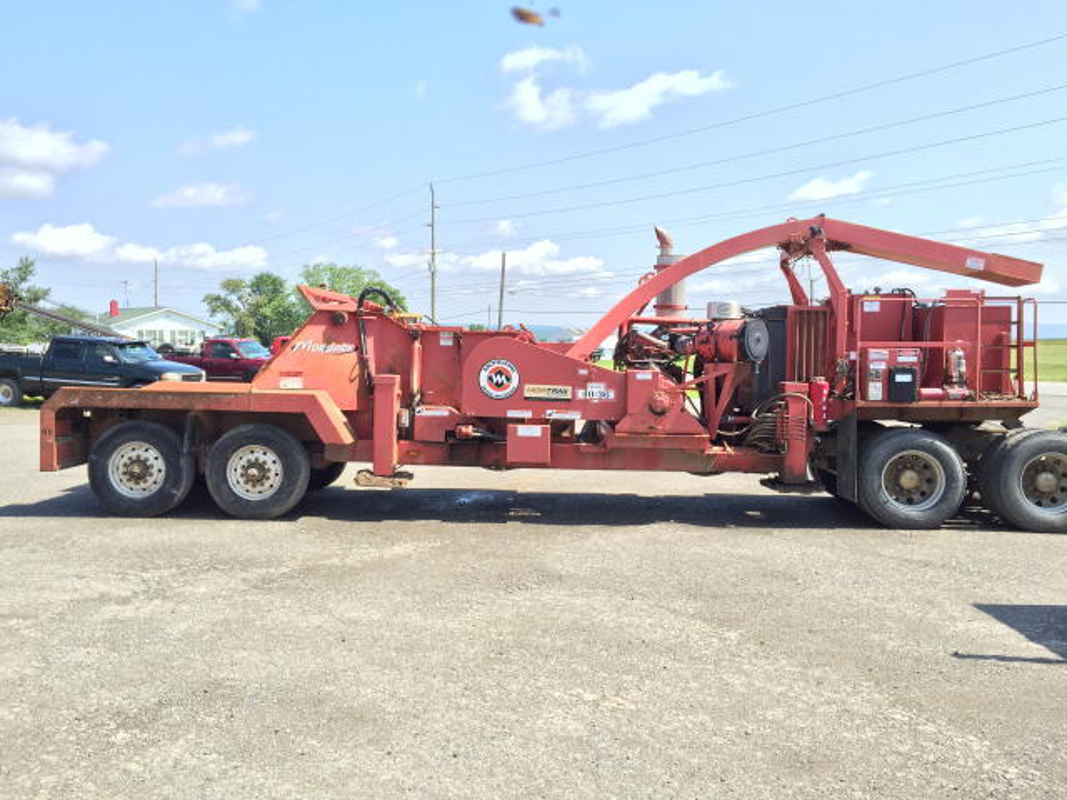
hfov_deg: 61.7
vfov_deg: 48.2
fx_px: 894
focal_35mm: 29
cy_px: 400
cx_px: 534
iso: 32
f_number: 2.2
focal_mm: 4.15
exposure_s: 1/989
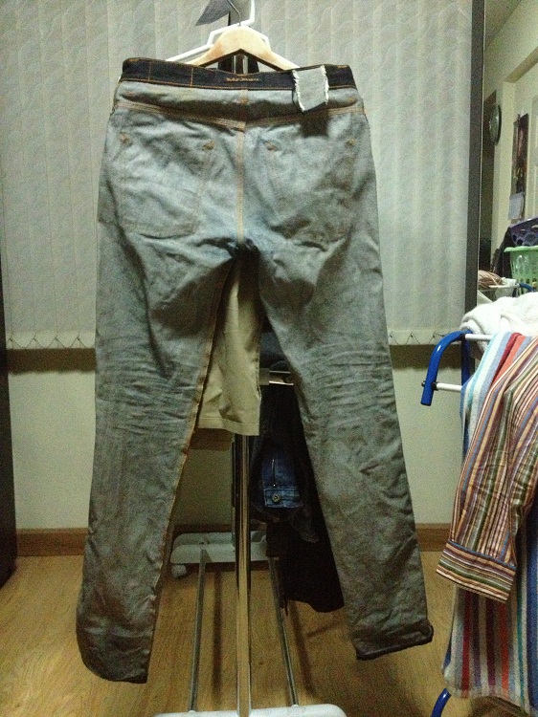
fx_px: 726
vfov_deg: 52.6
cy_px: 358
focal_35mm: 35
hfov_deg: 40.7
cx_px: 269
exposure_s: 1/15
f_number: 2.4
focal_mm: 4.28
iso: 800
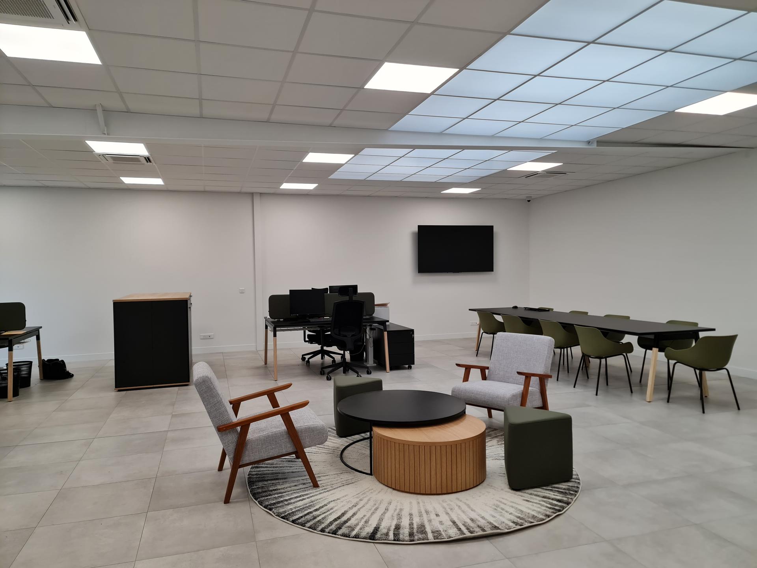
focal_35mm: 25
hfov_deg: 69.4
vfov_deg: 54.9
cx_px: 378
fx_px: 547
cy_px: 284
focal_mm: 7
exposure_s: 1/100
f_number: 1.8
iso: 64
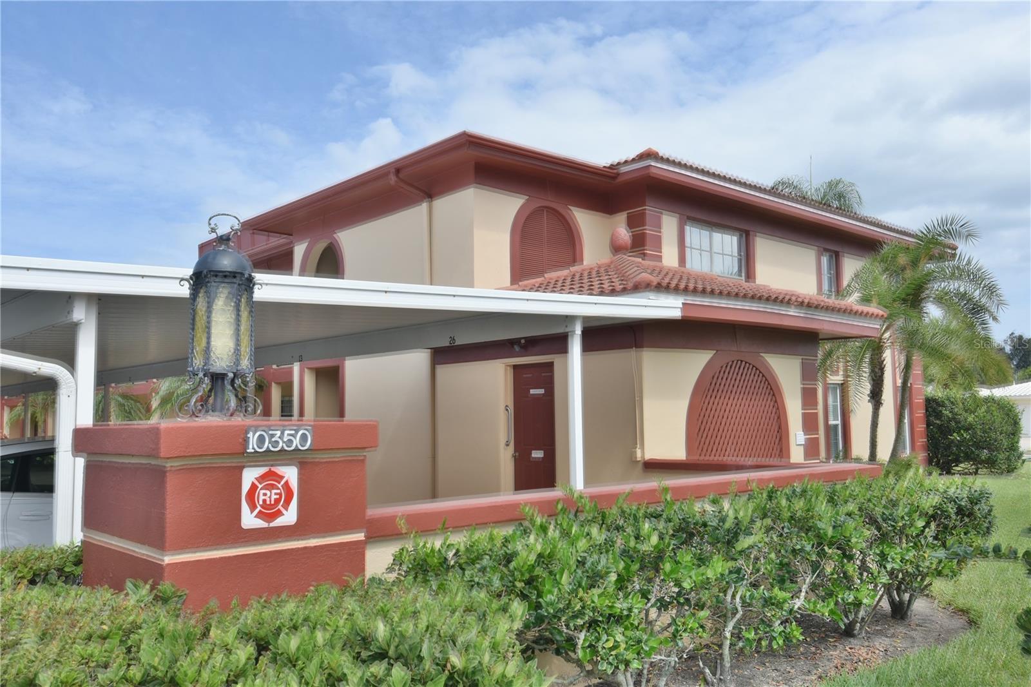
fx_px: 859
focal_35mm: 30
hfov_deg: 61.9
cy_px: 344
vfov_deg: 43.6
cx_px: 516
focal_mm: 20
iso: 400
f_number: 9
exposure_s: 1/400
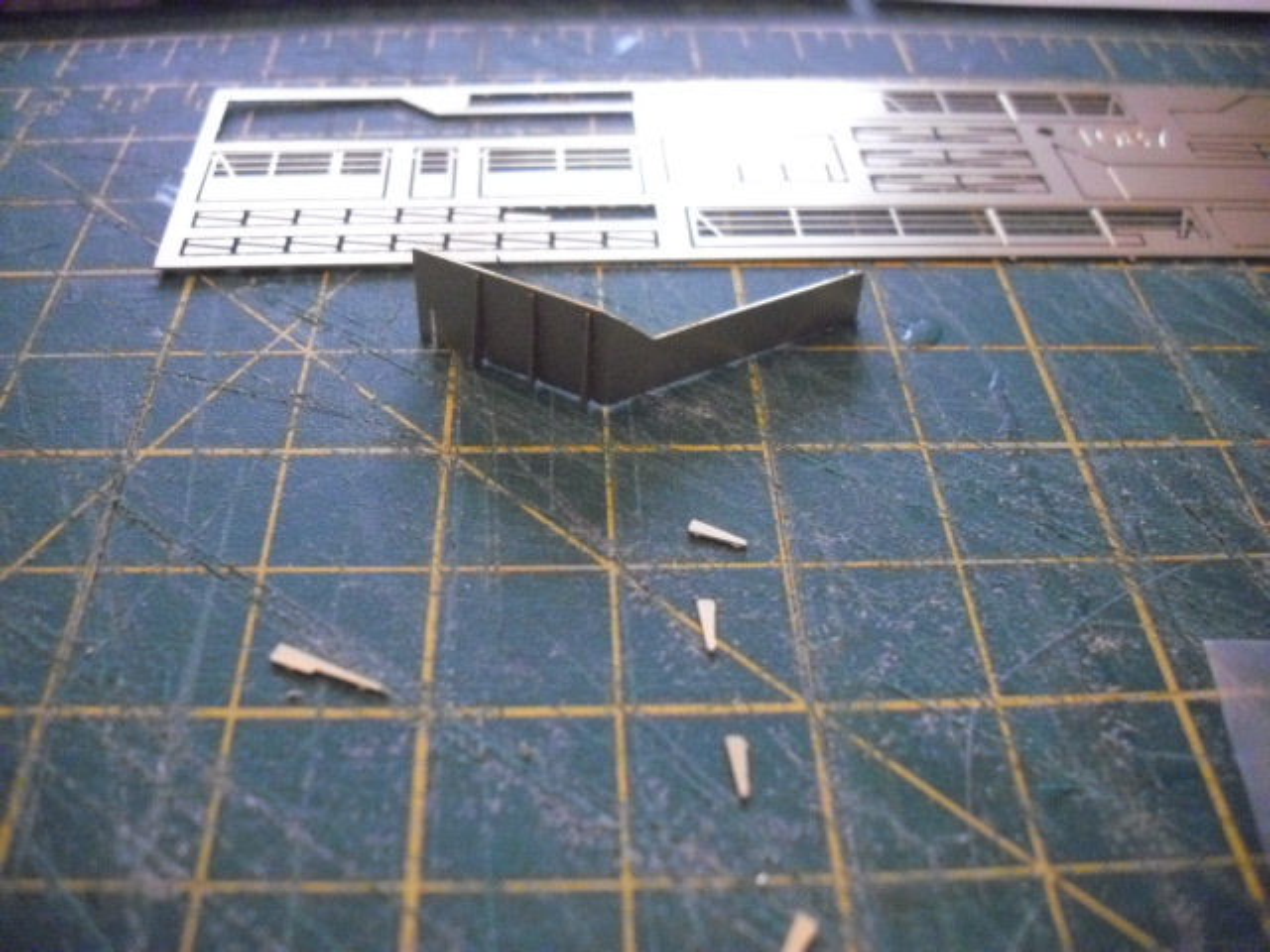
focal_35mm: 38
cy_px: 476
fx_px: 1394
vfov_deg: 37.7
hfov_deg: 49.0
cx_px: 635
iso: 800
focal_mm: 6.2
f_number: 2.8
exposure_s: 1/100
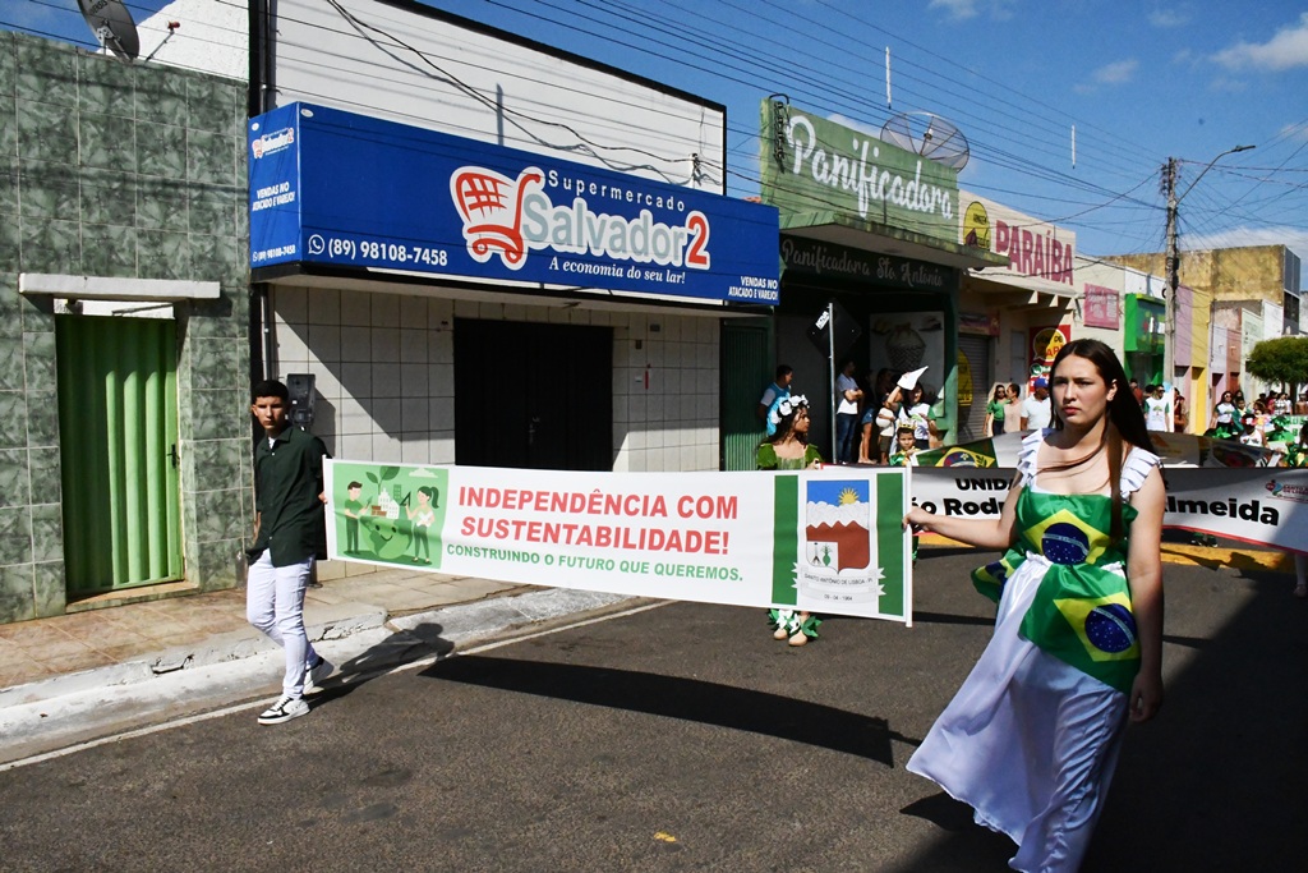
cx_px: 654
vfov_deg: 47.9
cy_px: 436
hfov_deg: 67.4
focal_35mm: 27
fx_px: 981
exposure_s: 1/4000
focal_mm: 18
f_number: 22
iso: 5000
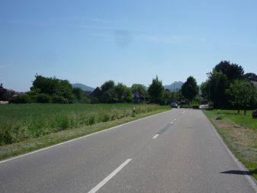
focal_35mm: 45
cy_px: 125
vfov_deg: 32.0
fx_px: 334
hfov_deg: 42.0
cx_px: 146
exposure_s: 1/640
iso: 100
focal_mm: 5.2
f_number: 5.6
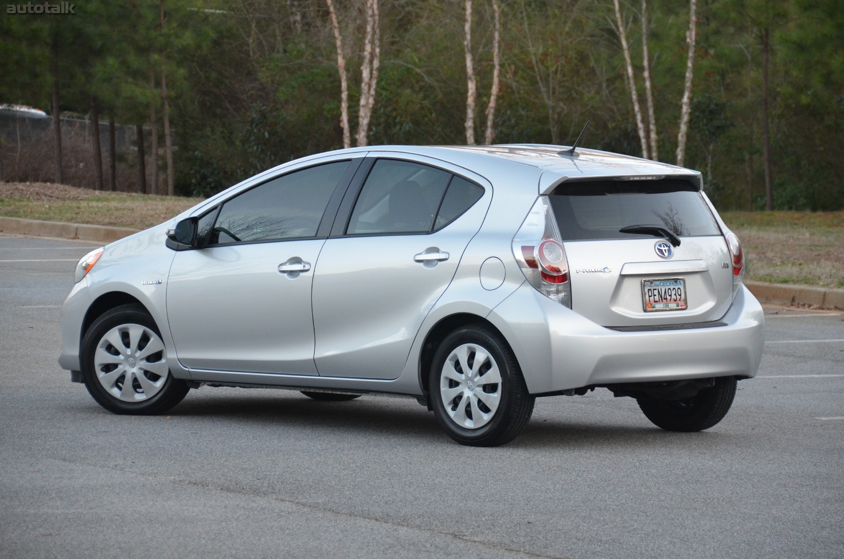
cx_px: 422
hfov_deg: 11.4
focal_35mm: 180
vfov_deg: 7.6
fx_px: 4211
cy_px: 280
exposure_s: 1/320
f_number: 5.3
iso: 1600
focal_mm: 120
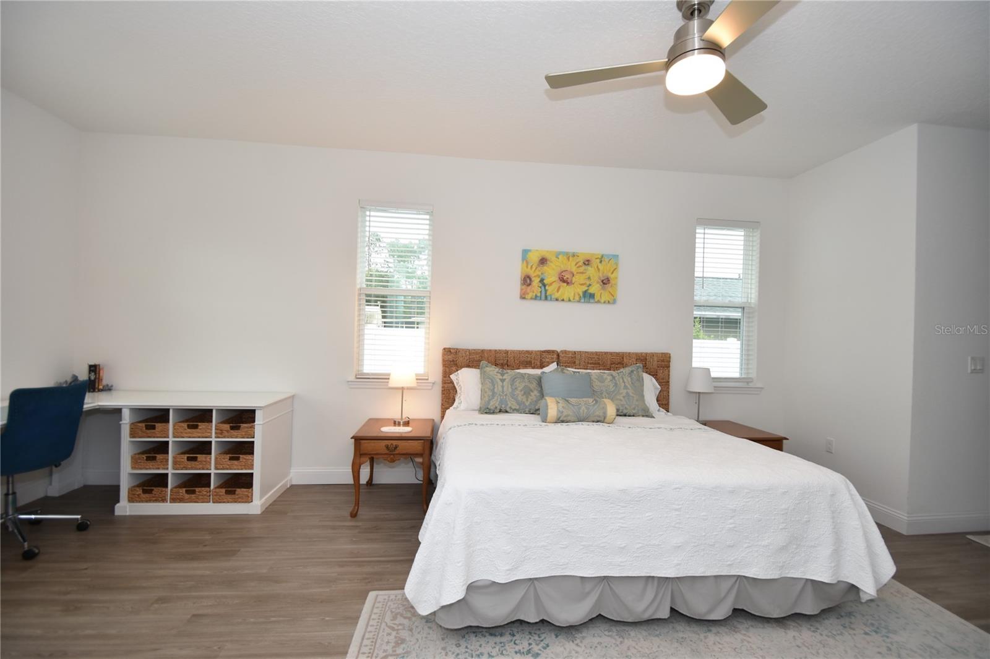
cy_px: 330
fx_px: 412
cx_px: 495
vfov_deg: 77.3
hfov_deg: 100.4
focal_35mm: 15
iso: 320
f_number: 4
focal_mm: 10
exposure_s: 1/60
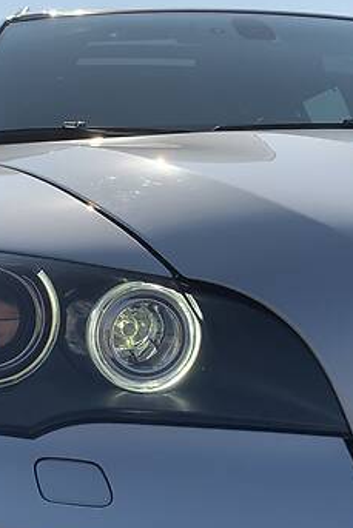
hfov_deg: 21.1
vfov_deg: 31.8
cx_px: 29
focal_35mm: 63
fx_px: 926
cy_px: 317
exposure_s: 1/5405
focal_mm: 4.2
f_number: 1.8
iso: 25
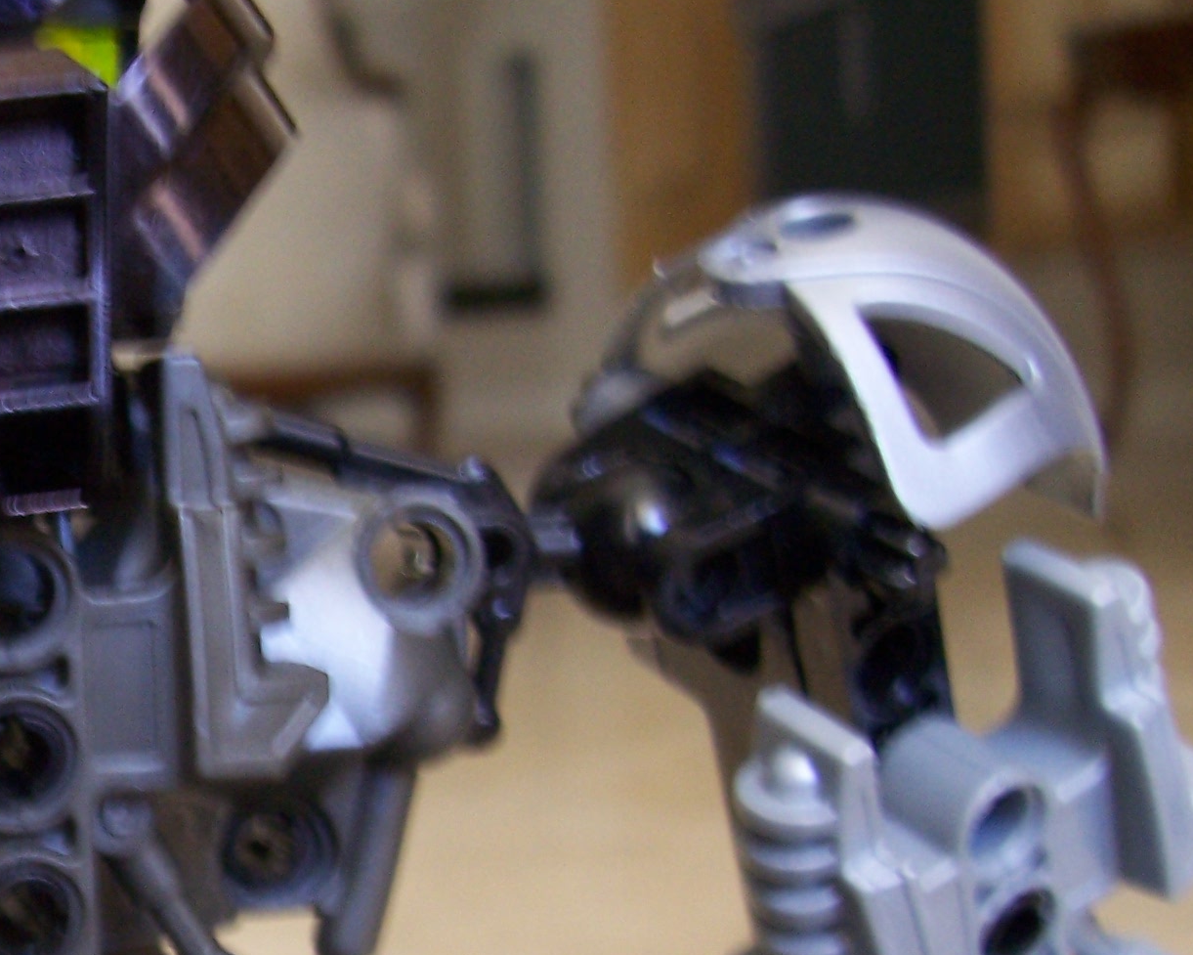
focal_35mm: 70
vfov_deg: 21.7
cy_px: 685
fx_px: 2472
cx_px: -54
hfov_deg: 25.5
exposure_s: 1/20
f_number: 2.7
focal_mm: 5.6
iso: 160
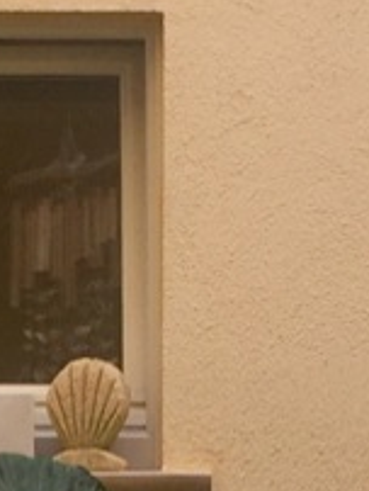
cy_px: 660
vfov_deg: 10.1
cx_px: 49
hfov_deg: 7.8
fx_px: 2709
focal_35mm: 191
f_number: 2.2
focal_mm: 4.15
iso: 32
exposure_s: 1/507
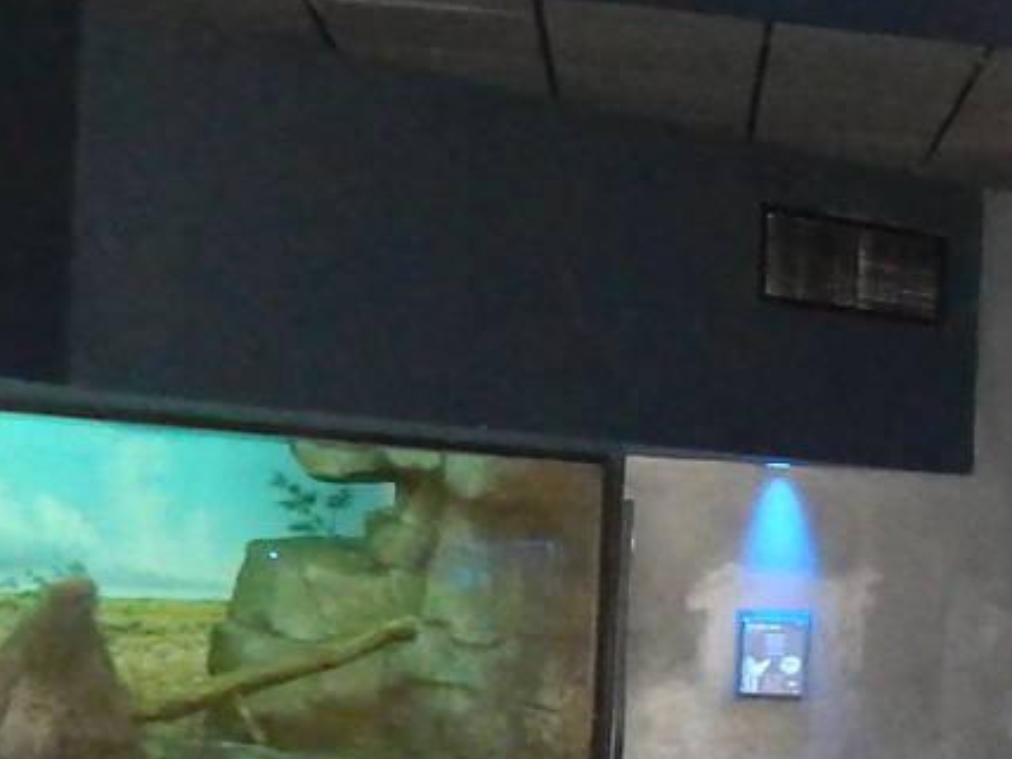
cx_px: 1527
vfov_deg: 17.0
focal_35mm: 86
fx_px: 2514
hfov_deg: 19.7
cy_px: 615
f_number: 3
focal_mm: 4
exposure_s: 1/8
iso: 1600
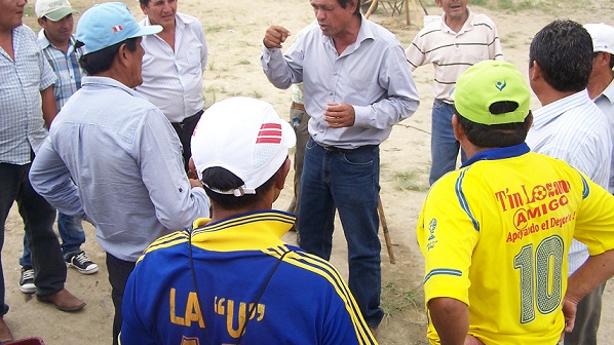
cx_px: 303
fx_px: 684
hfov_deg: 48.4
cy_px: 135
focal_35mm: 42
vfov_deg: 28.2
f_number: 2.8
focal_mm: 6.3
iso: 80
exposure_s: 1/500
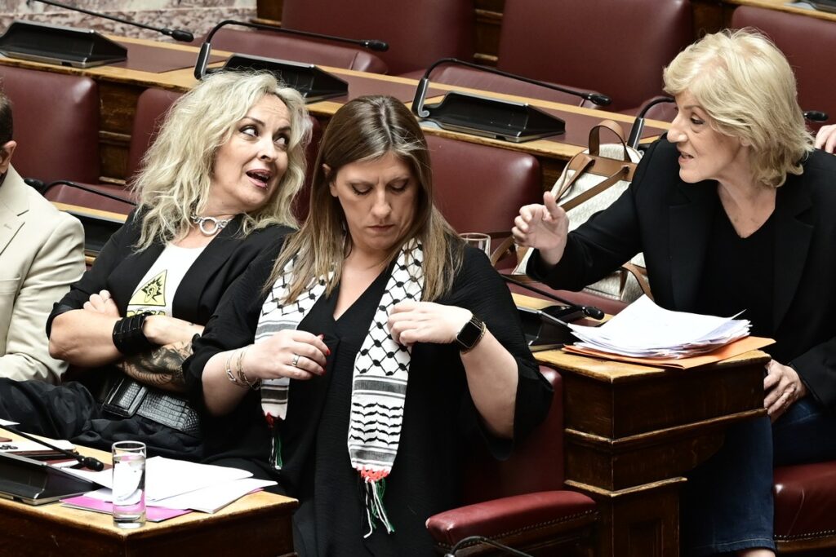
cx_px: 418
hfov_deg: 6.9
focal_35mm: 300
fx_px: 6967
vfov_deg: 4.6
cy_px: 278
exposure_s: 1/250
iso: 800
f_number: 5
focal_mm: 200
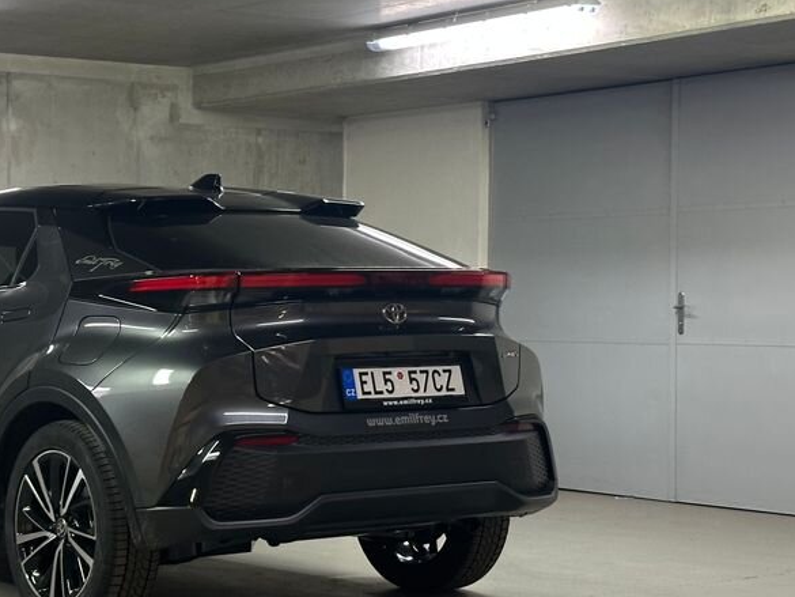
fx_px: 1930
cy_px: 358
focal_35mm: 84
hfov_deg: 23.0
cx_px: 169
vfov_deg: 17.6
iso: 200
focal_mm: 6.86
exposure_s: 1/33
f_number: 1.78
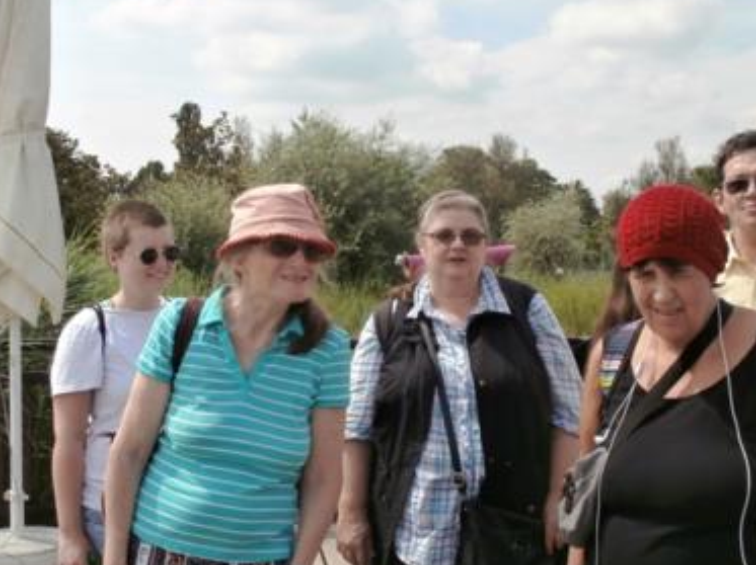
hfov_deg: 37.5
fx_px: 1113
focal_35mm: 51
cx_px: 422
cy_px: 289
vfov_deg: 28.5
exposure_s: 1/160
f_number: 9.9
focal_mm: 6.67
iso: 100
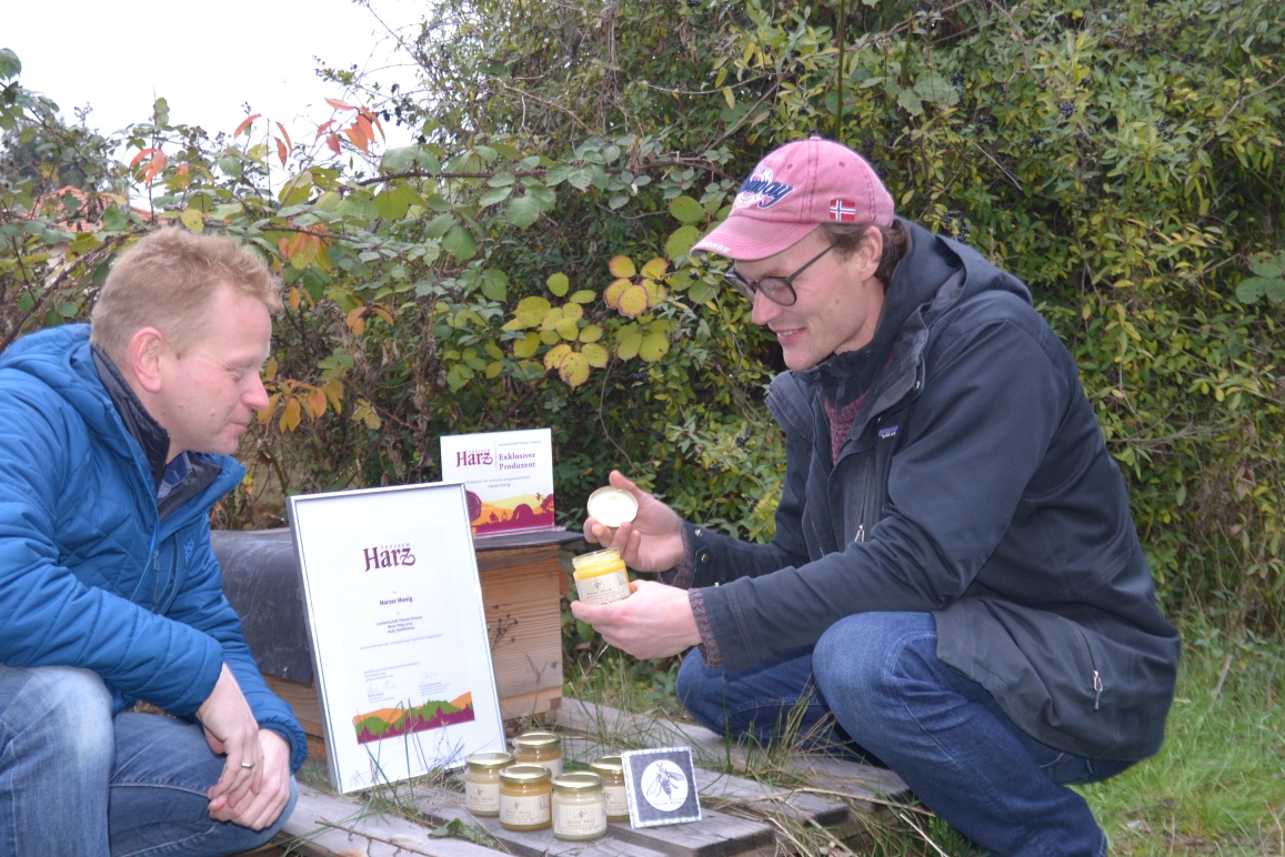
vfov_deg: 31.0
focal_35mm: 43
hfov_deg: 45.3
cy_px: 558
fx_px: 1535
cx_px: 569
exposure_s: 1/125
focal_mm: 18
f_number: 2.8
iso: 220
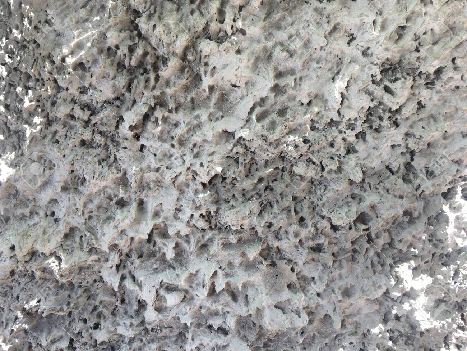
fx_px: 391
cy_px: 176
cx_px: 234
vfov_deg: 48.2
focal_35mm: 29
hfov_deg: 61.7
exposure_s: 1/102
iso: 25
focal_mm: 4.15
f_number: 2.2
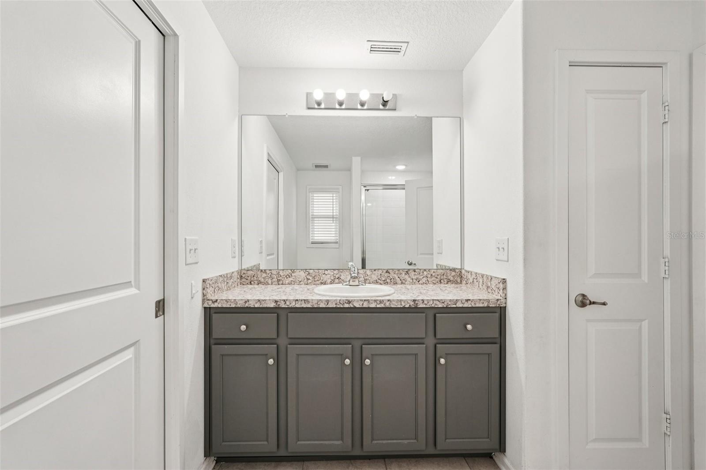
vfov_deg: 73.7
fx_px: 314
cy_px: 235
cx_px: 353
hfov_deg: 96.7
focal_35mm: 16
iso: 400
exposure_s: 1/30
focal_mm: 16
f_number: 8
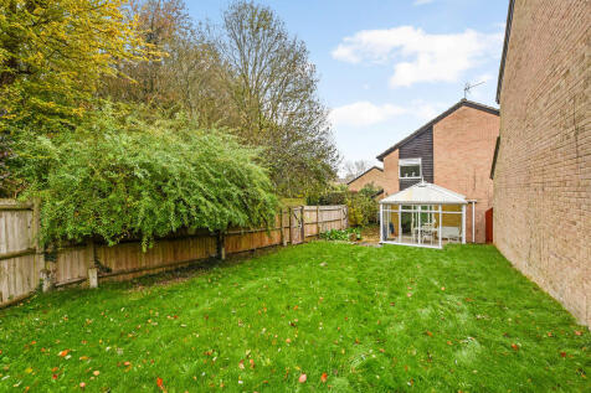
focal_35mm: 14
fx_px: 230
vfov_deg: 81.2
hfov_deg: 104.3
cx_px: 296
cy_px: 196
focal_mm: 14
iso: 400
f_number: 8
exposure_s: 1/200
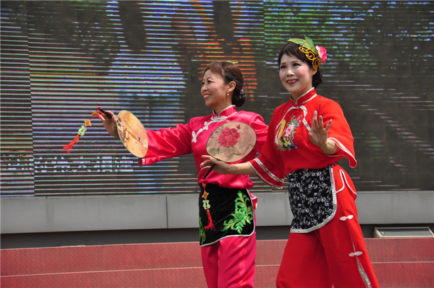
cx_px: 217
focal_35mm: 158
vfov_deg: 8.7
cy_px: 144
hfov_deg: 13.1
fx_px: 1896
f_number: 8
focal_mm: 105
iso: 200
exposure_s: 1/500
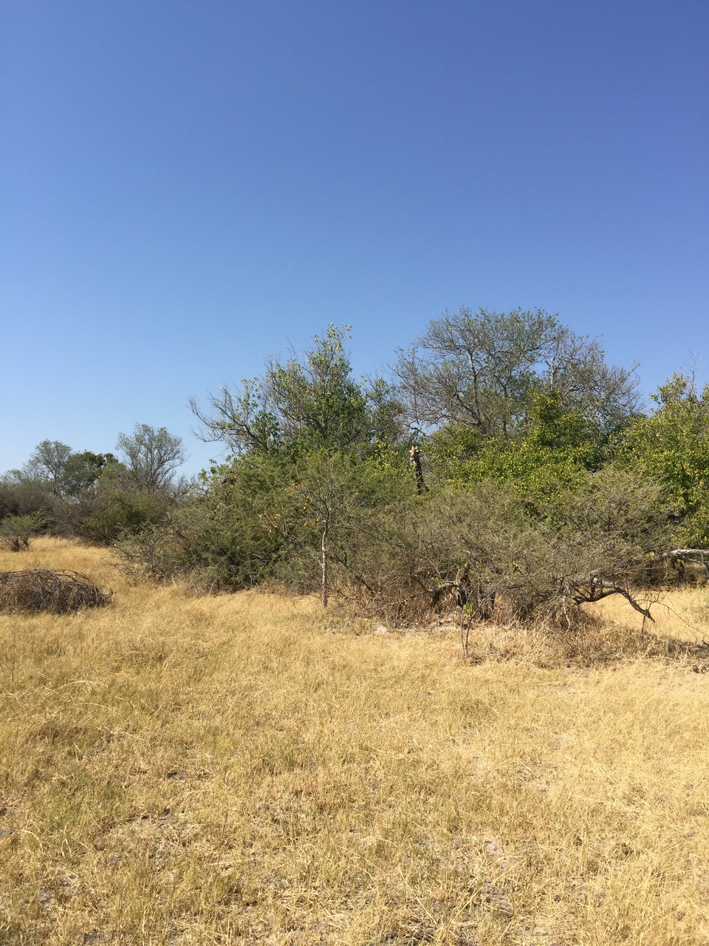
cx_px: 354
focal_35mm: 29
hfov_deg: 48.2
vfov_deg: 61.7
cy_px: 473
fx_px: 792
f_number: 2.2
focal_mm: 4.15
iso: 32
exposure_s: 1/1647
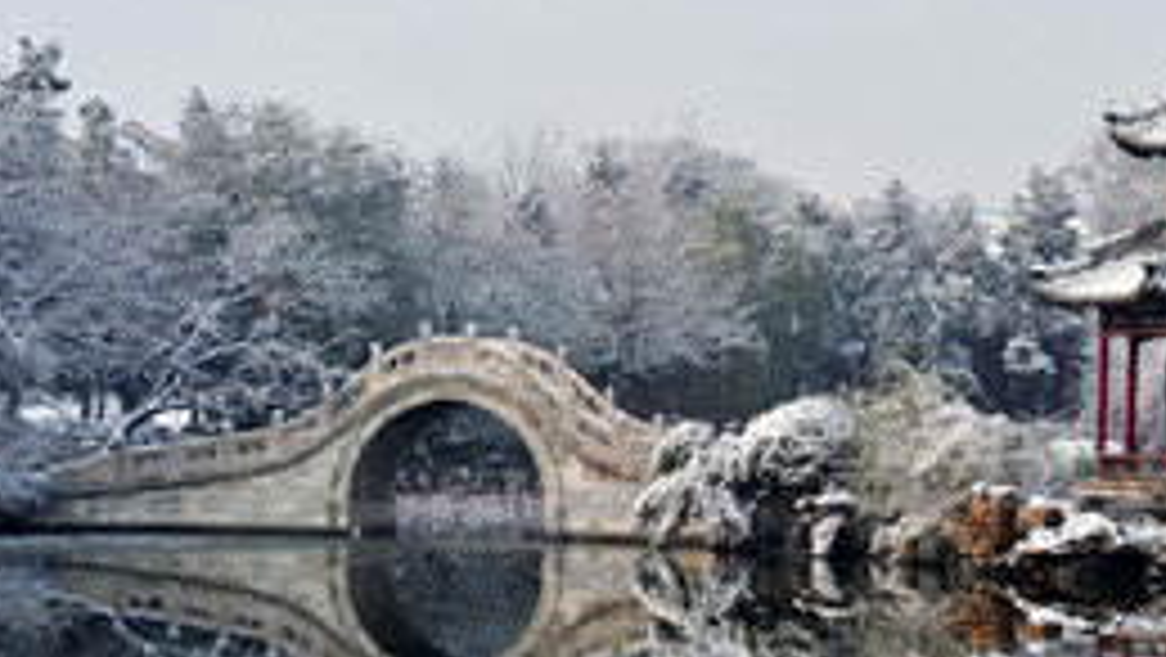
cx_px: 873
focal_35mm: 125
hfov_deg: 17.1
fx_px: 3867
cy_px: 328
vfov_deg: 9.7
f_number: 7.1
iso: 250
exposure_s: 1/1000
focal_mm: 62
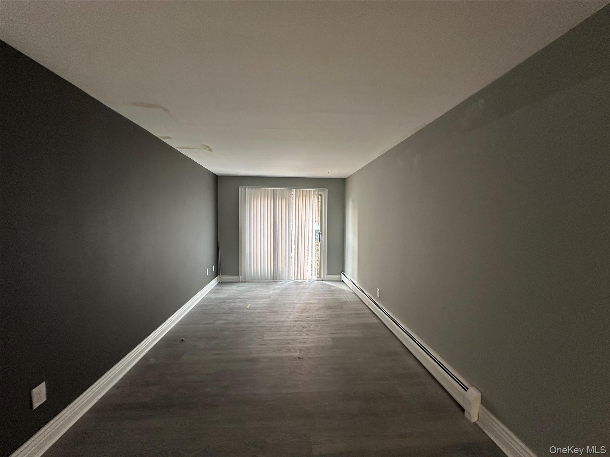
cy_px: 228
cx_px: 305
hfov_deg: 102.1
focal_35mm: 14
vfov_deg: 85.7
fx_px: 247
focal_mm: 2.22
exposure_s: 1/60
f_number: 2.2
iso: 200
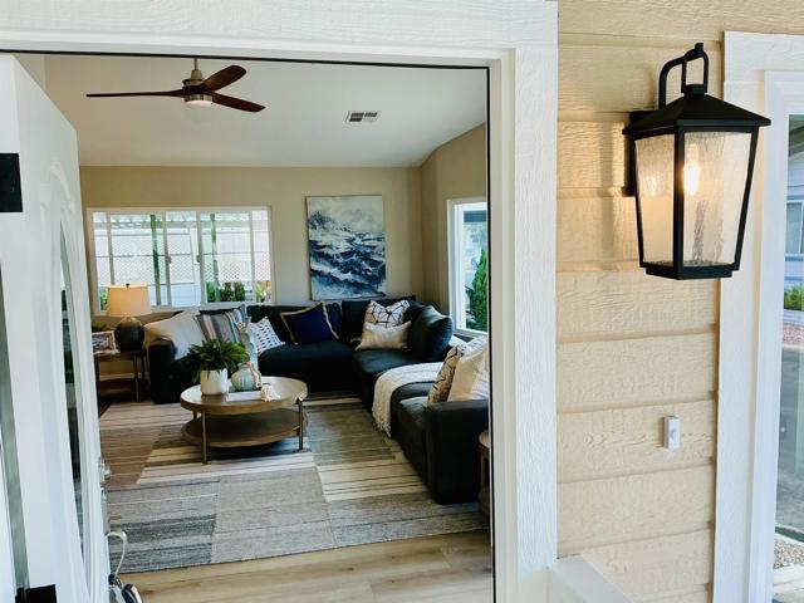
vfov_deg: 49.7
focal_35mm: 28
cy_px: 302
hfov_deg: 63.4
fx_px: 650
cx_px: 402
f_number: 1.8
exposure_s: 1/130
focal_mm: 3
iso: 16
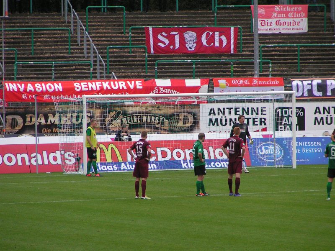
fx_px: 3677
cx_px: 168
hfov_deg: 5.2
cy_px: 126
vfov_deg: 3.9
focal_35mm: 380
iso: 125
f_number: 3.5
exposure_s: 1/400
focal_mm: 58
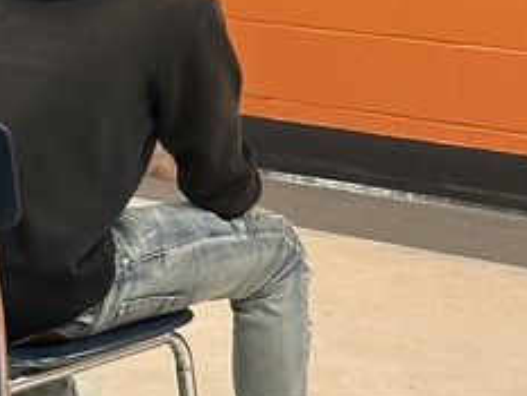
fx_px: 3214
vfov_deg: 7.0
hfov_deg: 8.9
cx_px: -477
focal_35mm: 211
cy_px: -172
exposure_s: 1/54
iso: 125
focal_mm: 6.86
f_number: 1.78
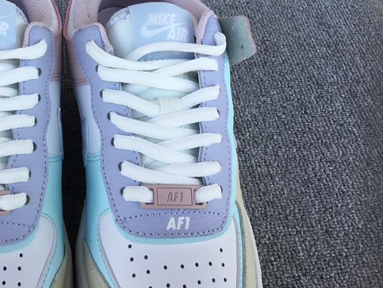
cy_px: 83
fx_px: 531
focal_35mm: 48
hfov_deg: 38.5
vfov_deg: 29.9
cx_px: 90
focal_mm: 3.3
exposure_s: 1/238
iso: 25
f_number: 2.4
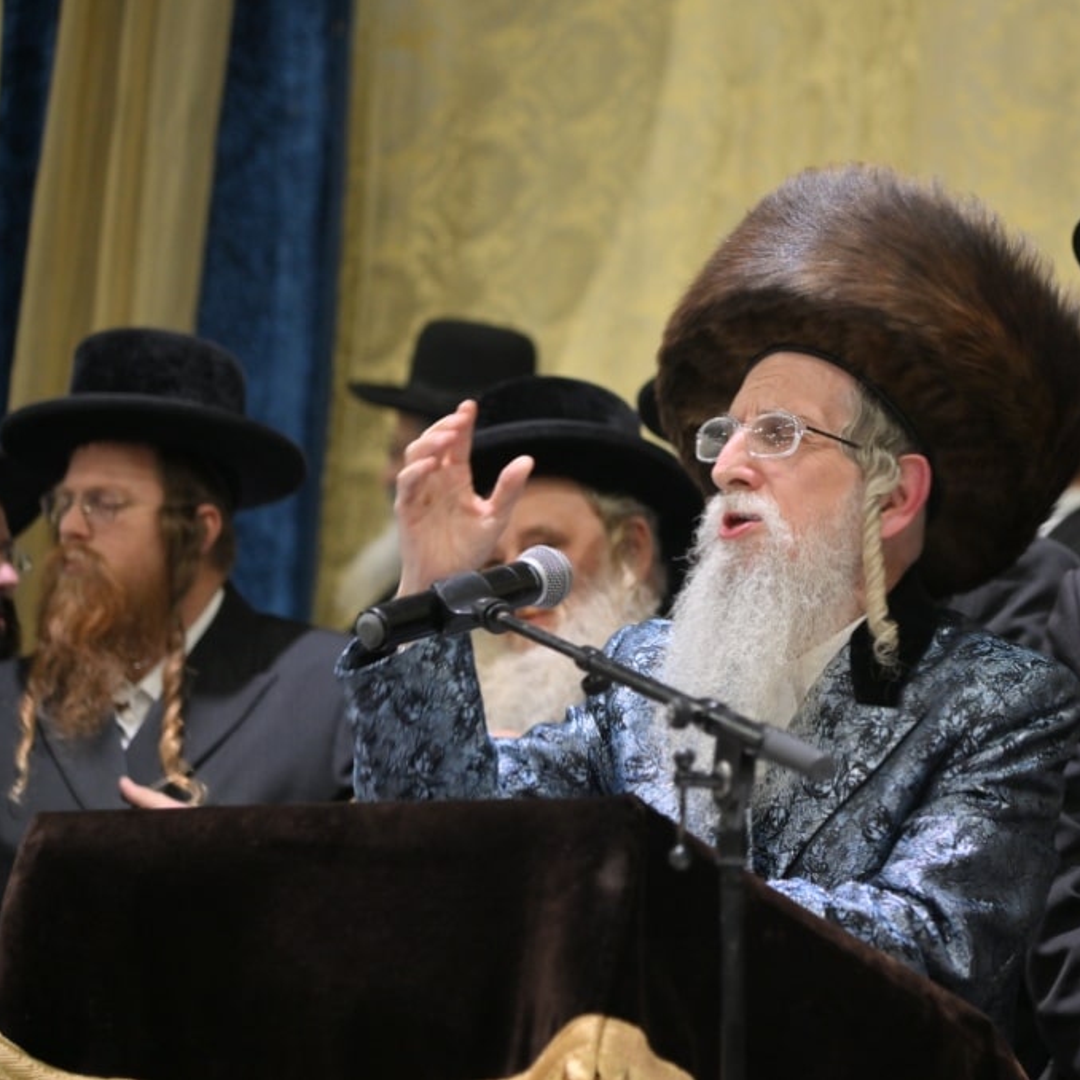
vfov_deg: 11.3
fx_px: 5436
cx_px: 803
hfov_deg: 11.3
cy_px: 538
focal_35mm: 154
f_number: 4
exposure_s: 1/160
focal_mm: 120
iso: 640
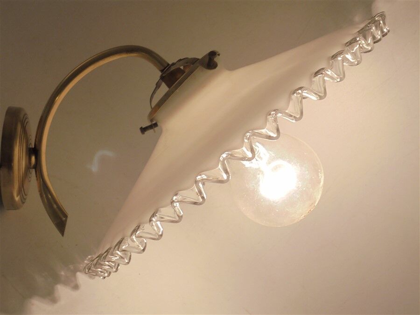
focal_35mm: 73
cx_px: 210
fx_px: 885
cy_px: 158
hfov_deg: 26.7
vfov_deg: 20.1
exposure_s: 1/30
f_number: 6.1
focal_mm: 13.1
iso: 100
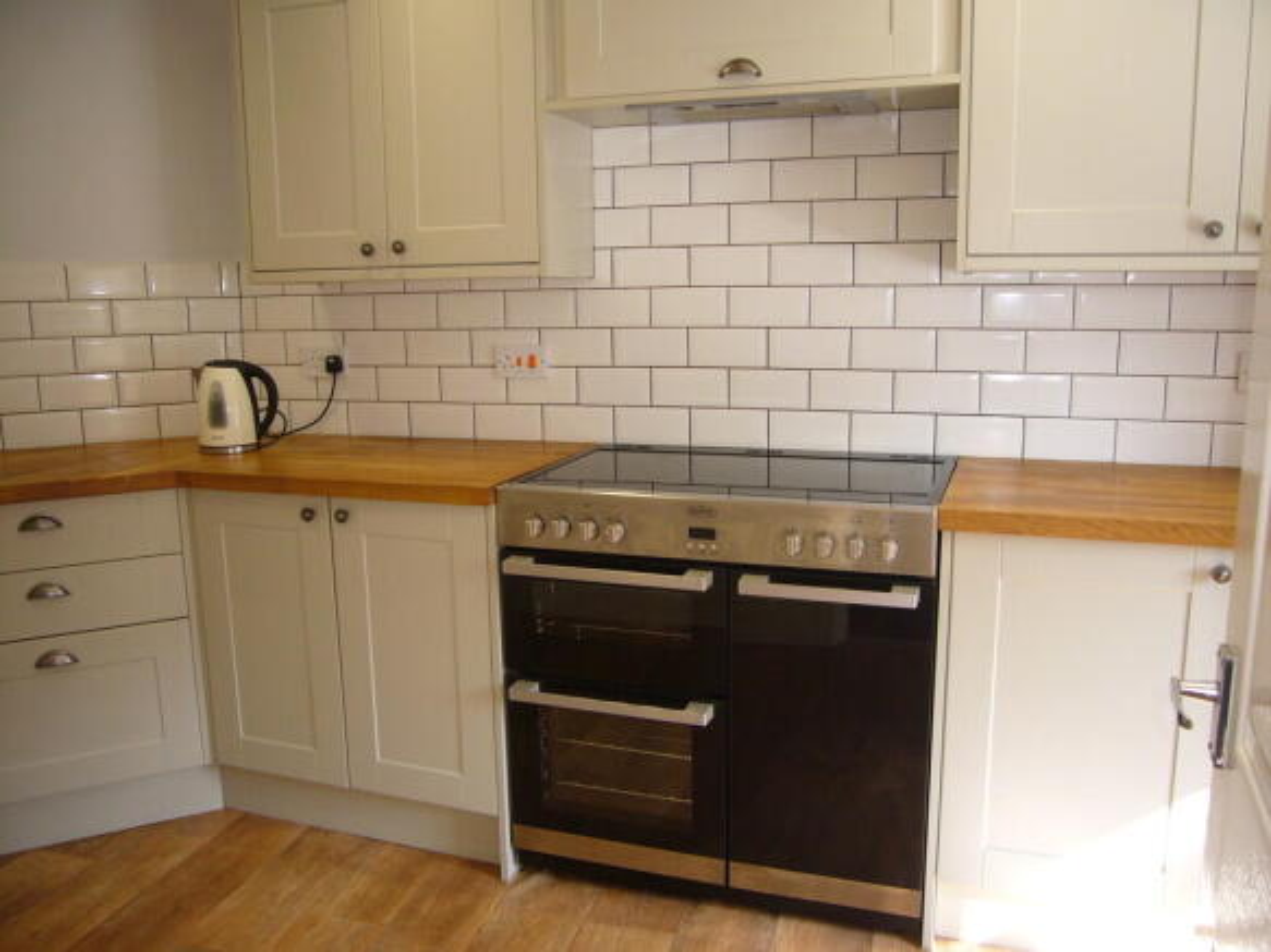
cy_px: 476
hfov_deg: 63.5
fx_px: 1028
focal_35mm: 28
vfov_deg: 49.7
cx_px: 636
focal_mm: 4.6
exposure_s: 1/30
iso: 80
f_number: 2.8
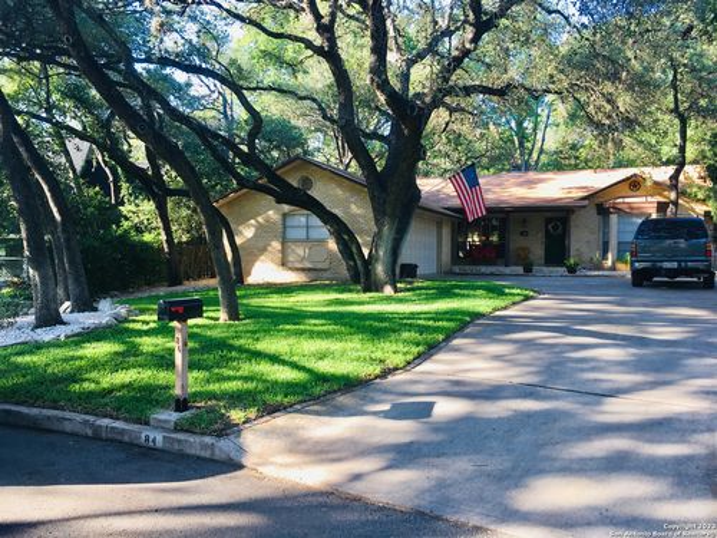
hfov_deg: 61.7
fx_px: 601
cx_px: 358
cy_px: 269
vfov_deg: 48.2
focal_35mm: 29
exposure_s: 1/120
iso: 25
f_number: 2.2
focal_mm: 4.15
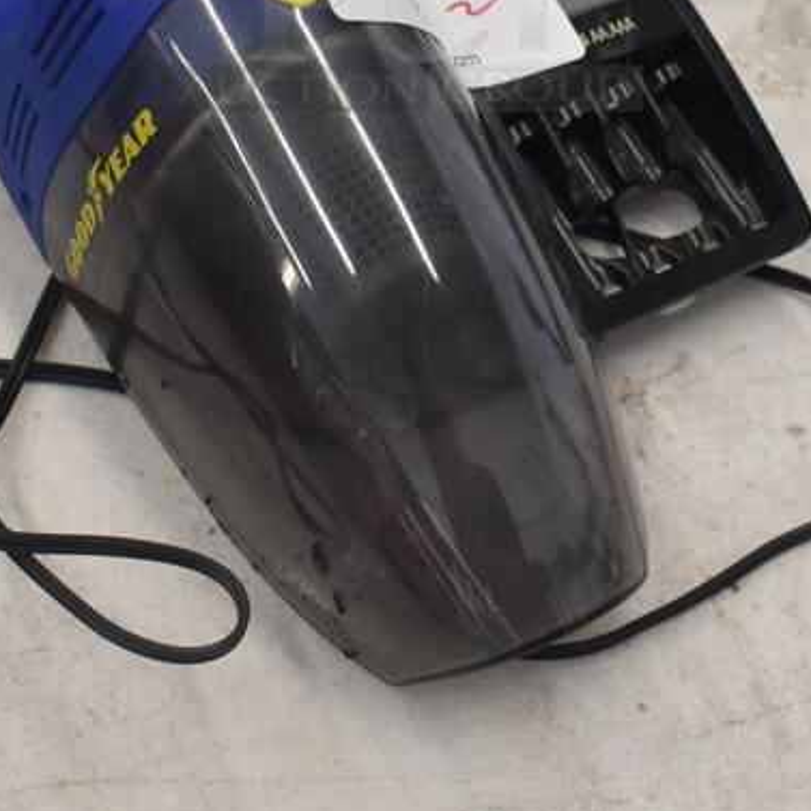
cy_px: -1
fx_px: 1883
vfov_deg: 23.3
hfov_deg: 24.3
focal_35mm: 71
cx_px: 404
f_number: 5.6
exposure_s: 1/60
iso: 640
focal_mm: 23
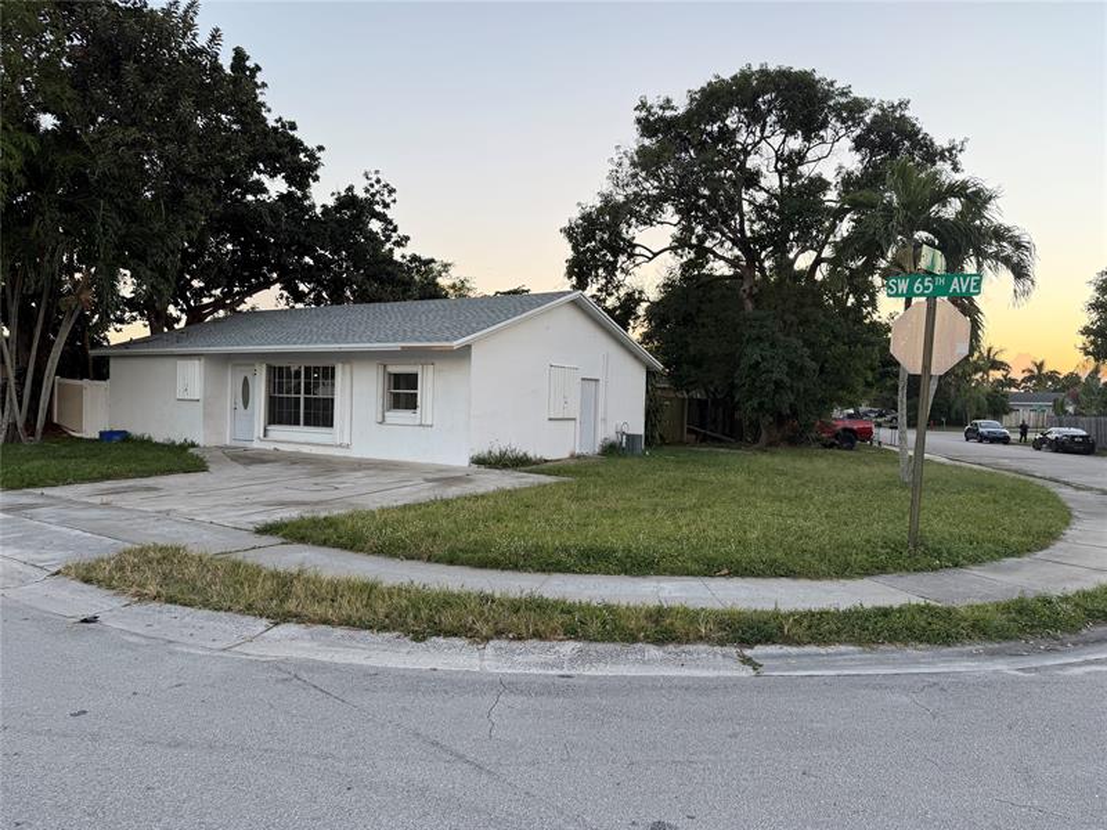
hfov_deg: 71.6
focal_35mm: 24
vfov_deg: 56.8
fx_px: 768
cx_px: 554
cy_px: 415
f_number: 1.78
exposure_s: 1/188
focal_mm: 6.76
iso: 80
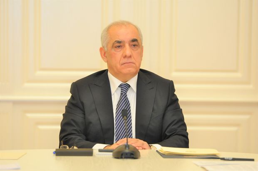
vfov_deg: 5.7
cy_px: 86
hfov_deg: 8.6
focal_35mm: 240
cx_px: 129
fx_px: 1718
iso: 1000
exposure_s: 1/250
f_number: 2.8
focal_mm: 160
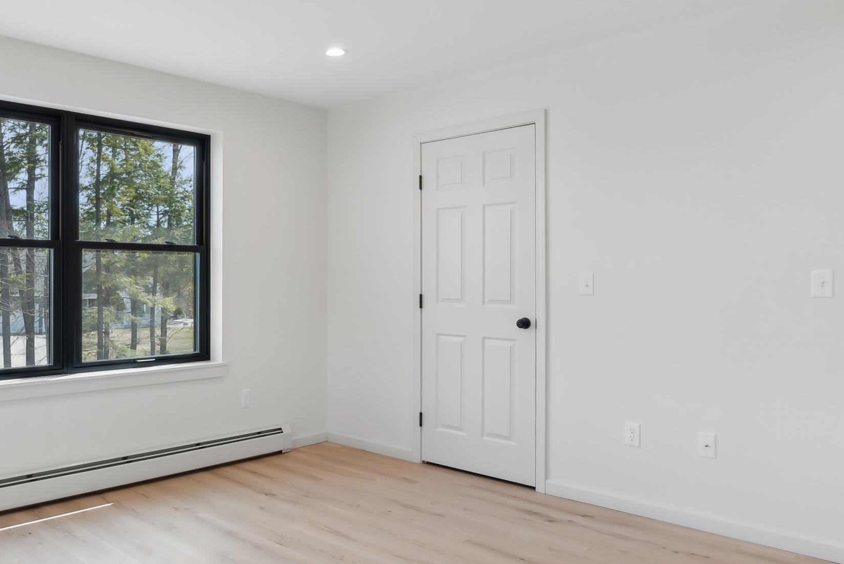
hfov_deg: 61.0
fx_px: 680
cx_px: 240
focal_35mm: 29
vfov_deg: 45.0
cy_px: 298
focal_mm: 16
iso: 320
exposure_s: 1/40
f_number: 7.1
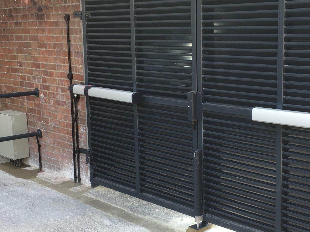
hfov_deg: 30.7
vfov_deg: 23.3
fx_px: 564
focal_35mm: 63
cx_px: 164
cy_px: 133
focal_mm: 4.15
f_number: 2.2
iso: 25
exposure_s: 1/125
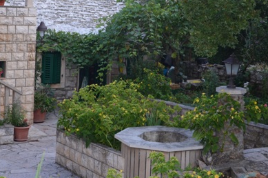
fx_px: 550
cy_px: 21
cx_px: 138
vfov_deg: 18.1
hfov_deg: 27.4
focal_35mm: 74
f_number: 3.8
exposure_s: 1/125
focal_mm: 24
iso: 220
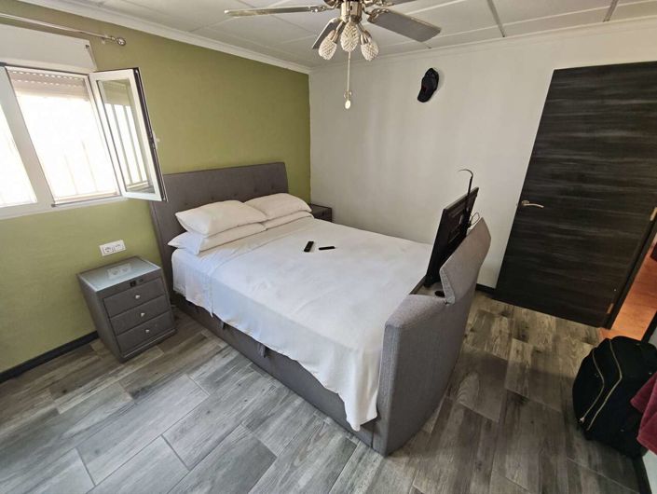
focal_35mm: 14
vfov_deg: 85.8
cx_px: 328
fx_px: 266
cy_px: 247
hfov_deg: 102.0
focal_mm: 2.16
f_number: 2.2
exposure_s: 1/40
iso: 250
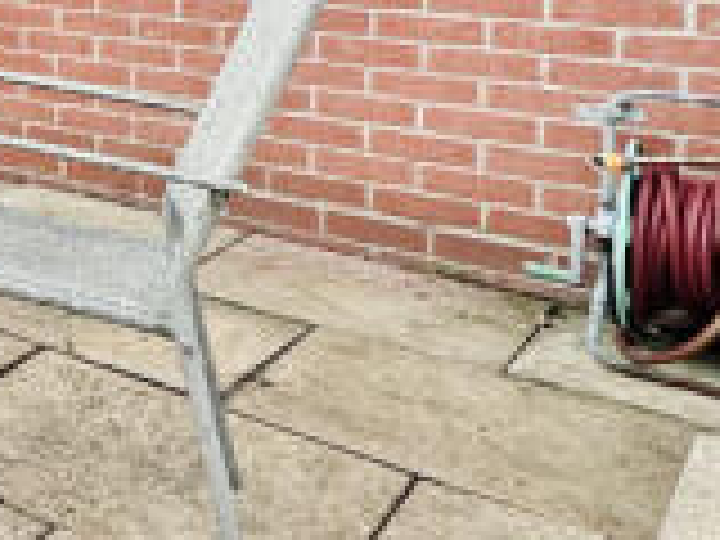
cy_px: 11
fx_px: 1061
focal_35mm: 51
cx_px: -520
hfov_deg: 23.3
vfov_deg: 27.1
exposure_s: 1/99
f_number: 2.2
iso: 100
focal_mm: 2.22
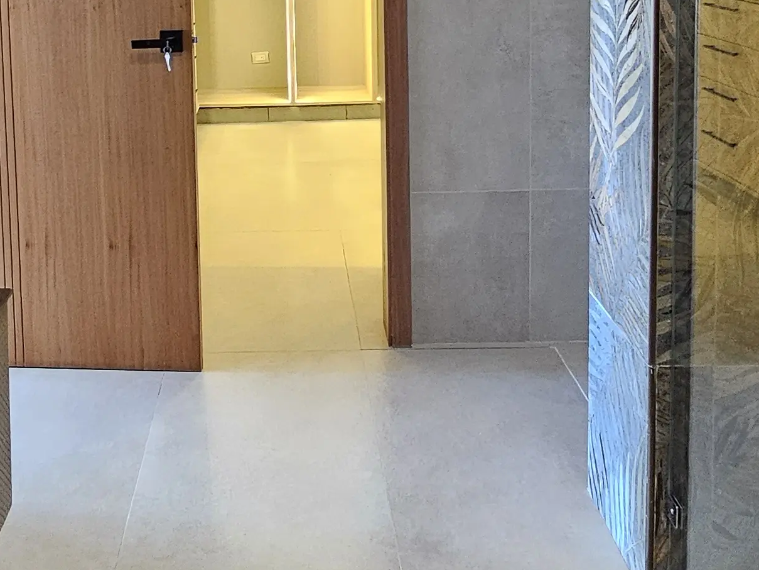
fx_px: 943
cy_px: 5
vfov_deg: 31.2
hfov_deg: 43.4
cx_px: 269
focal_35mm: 43
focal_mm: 2.2
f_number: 2.2
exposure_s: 1/40
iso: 400
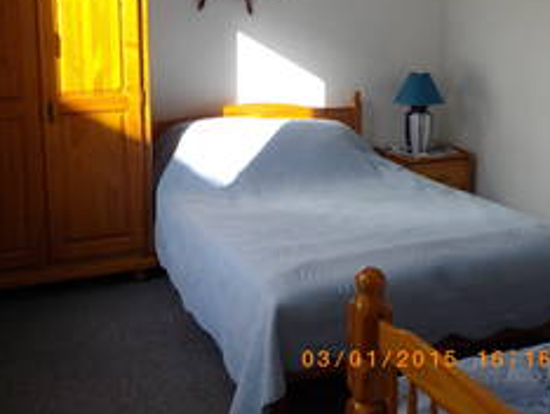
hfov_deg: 43.5
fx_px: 684
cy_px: 113
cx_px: 214
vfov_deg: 33.1
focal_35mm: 43
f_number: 3.1
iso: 100
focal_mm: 5
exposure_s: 1/160
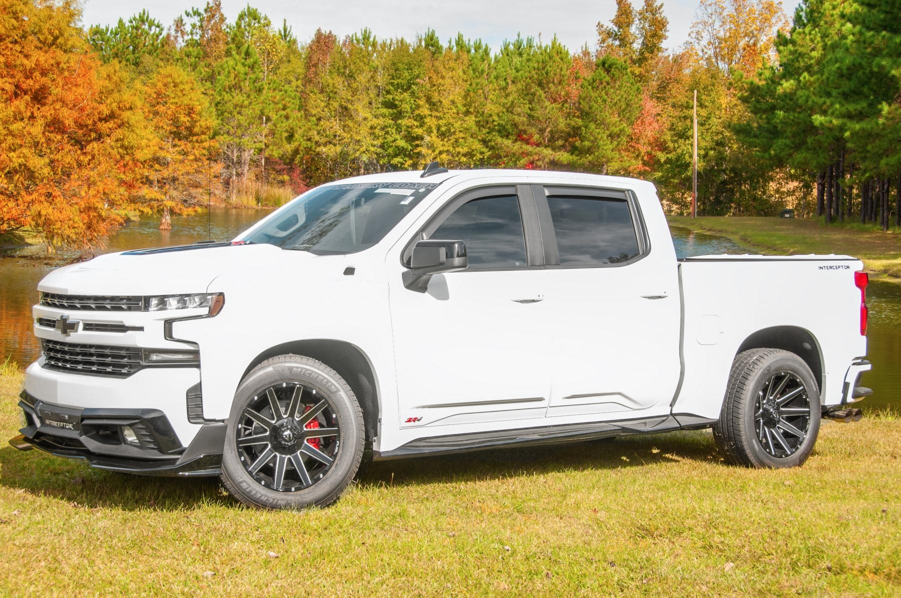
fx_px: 1500
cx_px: 450
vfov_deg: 22.6
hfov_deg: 33.4
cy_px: 299
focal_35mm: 60
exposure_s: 1/250
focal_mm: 40
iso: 320
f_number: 8
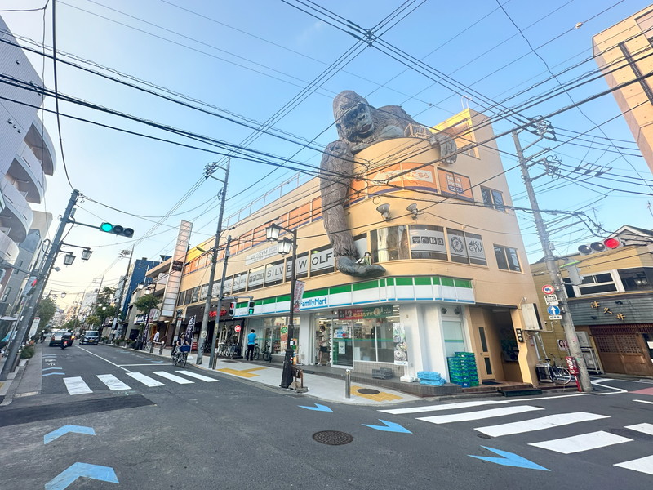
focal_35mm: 14
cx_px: 326
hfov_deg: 102.1
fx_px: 264
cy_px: 245
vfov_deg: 85.7
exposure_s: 1/138
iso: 40
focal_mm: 2.22
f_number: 2.2
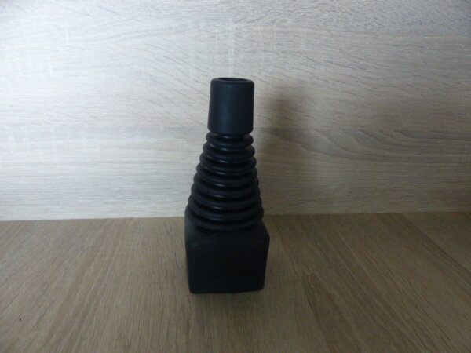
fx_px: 354
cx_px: 236
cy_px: 176
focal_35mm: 26
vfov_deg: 53.1
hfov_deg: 67.3
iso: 400
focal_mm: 4.5
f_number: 2.8
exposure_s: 1/30
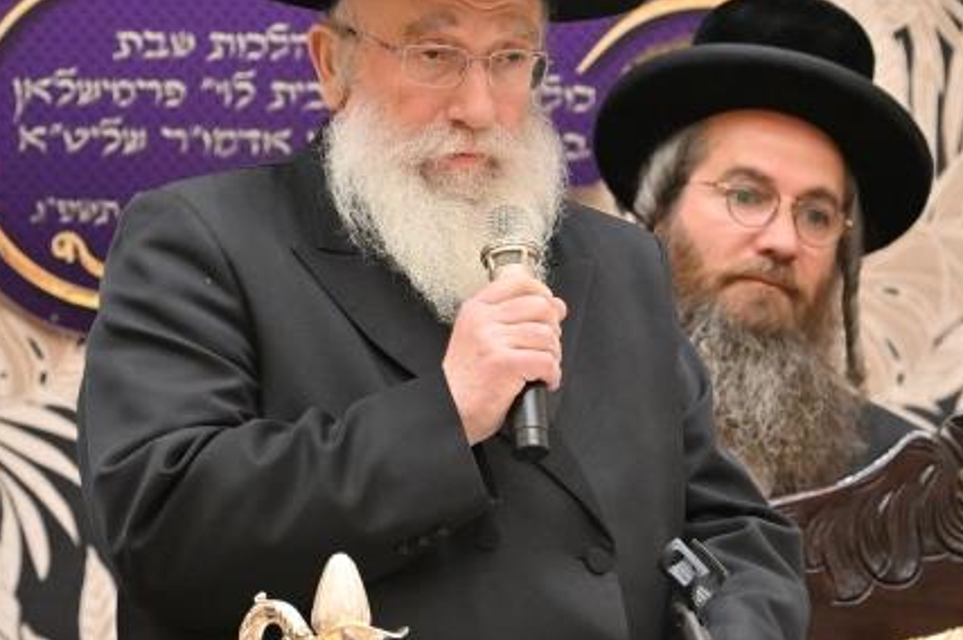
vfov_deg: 2.5
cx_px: 438
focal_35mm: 540
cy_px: 331
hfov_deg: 3.8
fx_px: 14433
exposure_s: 1/250
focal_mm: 150
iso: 500
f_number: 2.8
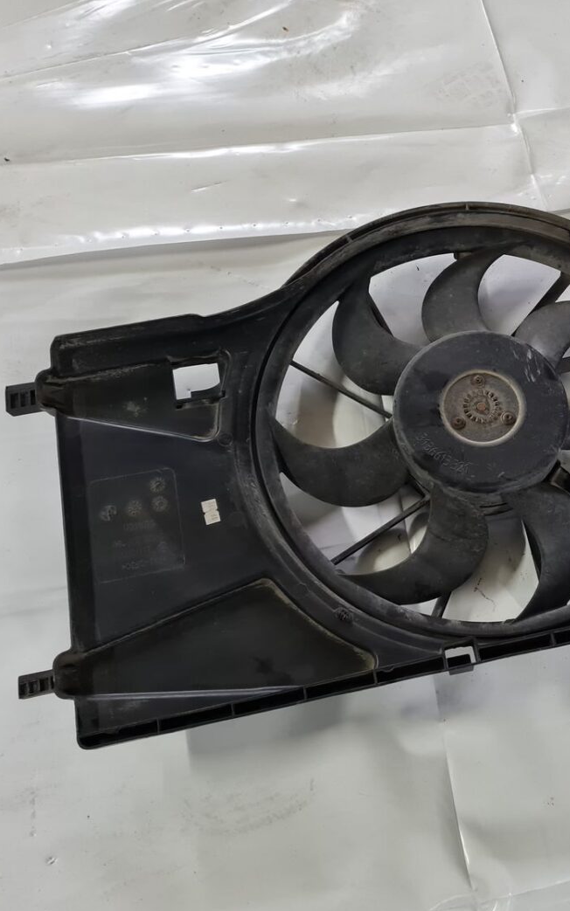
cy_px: 457
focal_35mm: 37
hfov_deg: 33.5
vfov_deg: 52.7
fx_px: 920
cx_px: 454
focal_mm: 5.4
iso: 500
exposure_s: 1/50
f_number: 1.8
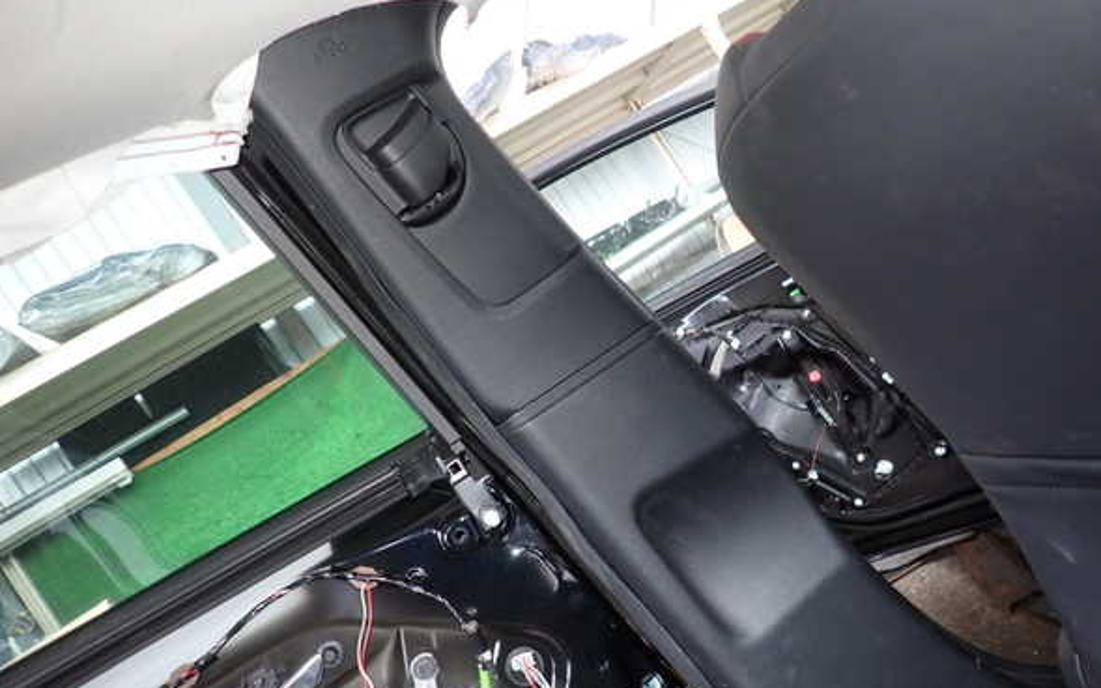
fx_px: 810
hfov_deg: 68.4
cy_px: 342
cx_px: 546
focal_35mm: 27
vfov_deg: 46.0
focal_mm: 4.5
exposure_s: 1/60
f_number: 2
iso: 200
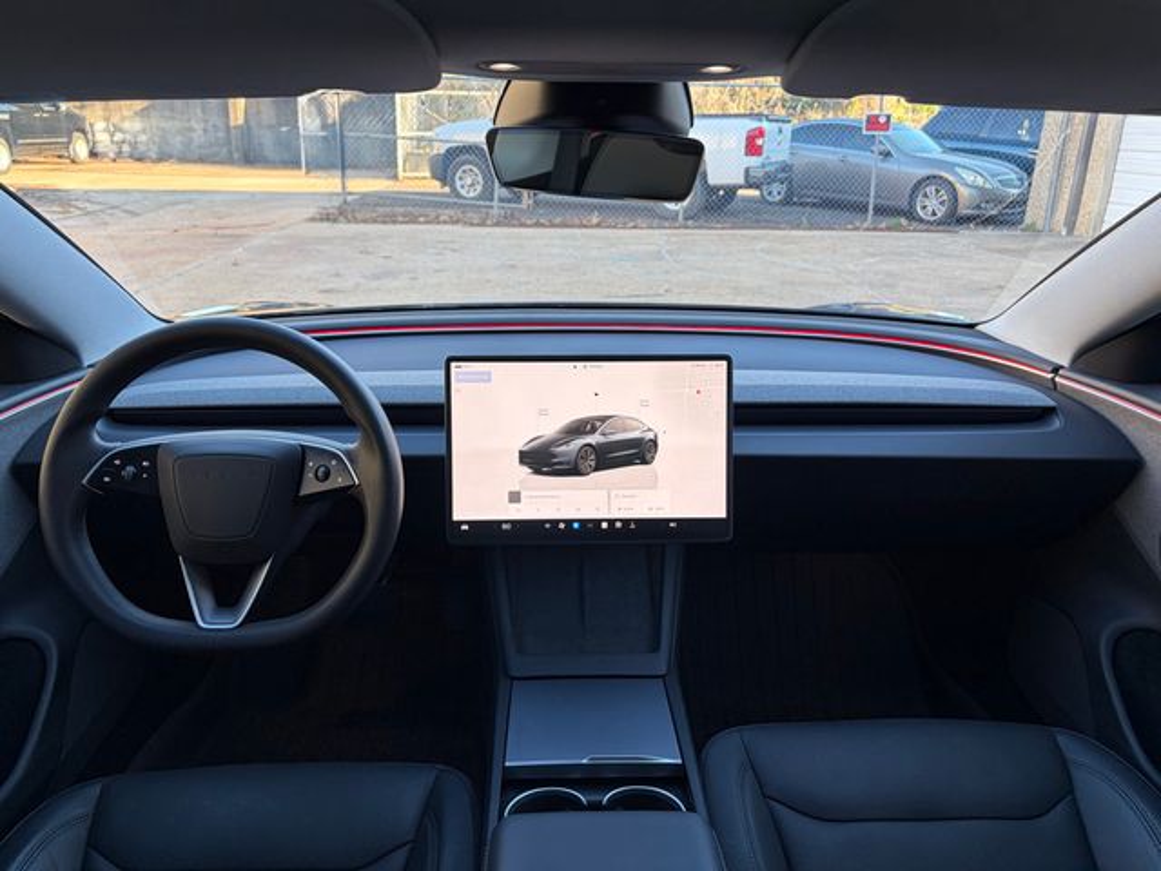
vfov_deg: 53.1
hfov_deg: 67.3
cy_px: 436
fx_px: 872
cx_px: 580
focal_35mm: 26
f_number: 1.6
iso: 50
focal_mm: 5.96
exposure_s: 1/121
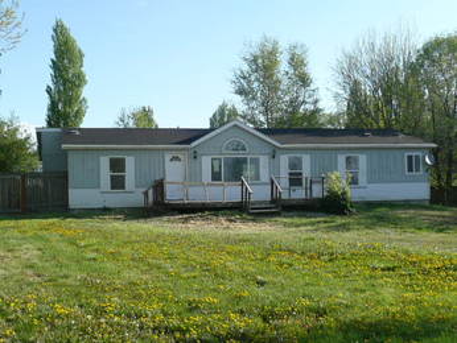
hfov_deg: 39.6
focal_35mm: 48
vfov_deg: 30.3
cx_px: 228
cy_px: 172
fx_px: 634
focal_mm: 5.2
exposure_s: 1/500
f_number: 3.5
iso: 100
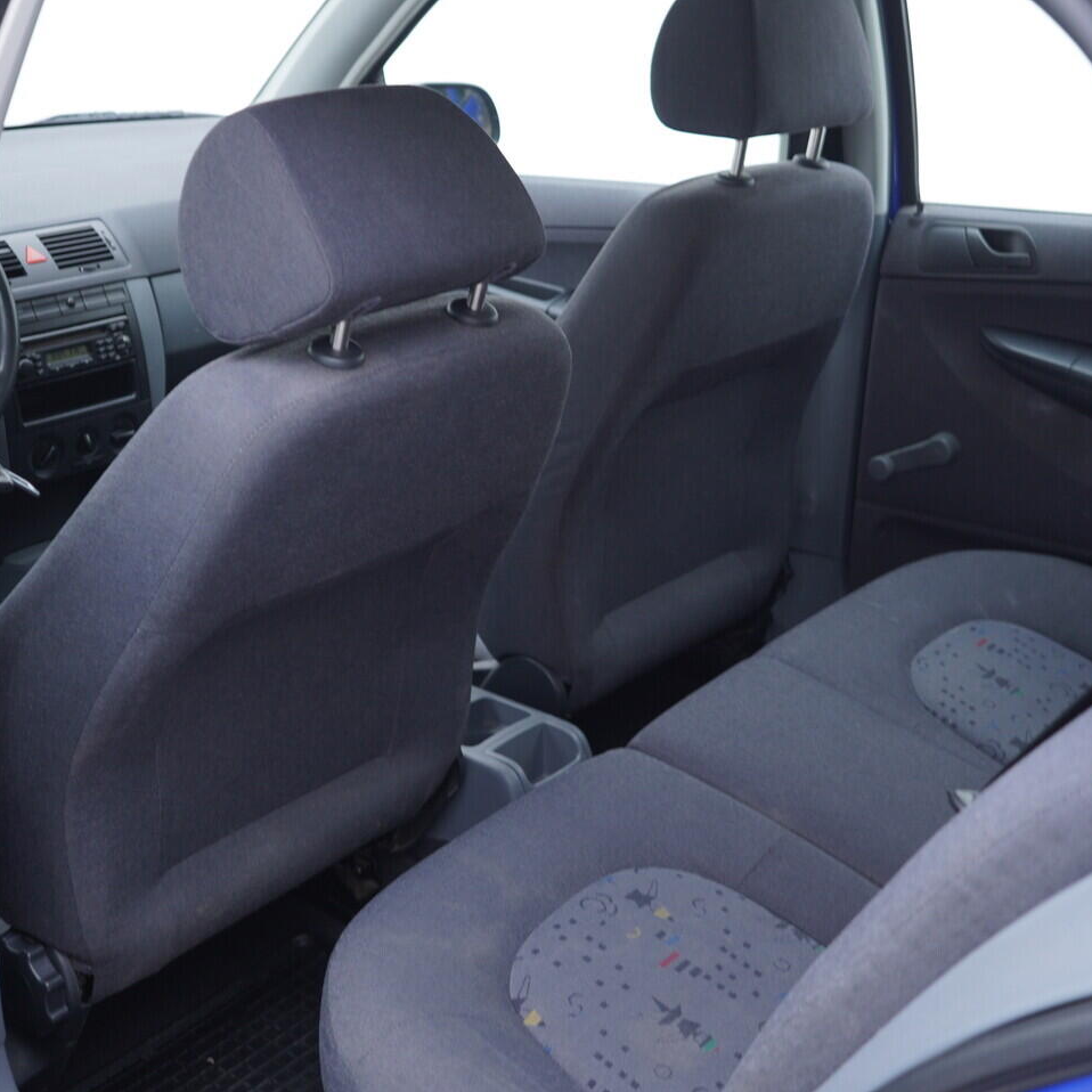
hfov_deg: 36.8
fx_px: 1642
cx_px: 579
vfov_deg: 36.8
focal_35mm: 46
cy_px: 546
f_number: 2.8
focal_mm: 24
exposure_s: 1/40
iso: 200
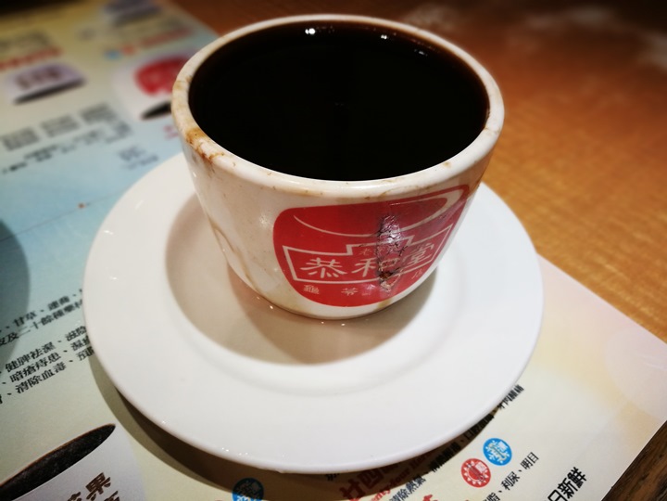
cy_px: 250
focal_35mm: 27
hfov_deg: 65.3
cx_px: 334
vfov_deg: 51.4
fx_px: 520
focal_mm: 4.5
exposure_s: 1/33.3
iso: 160
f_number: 4
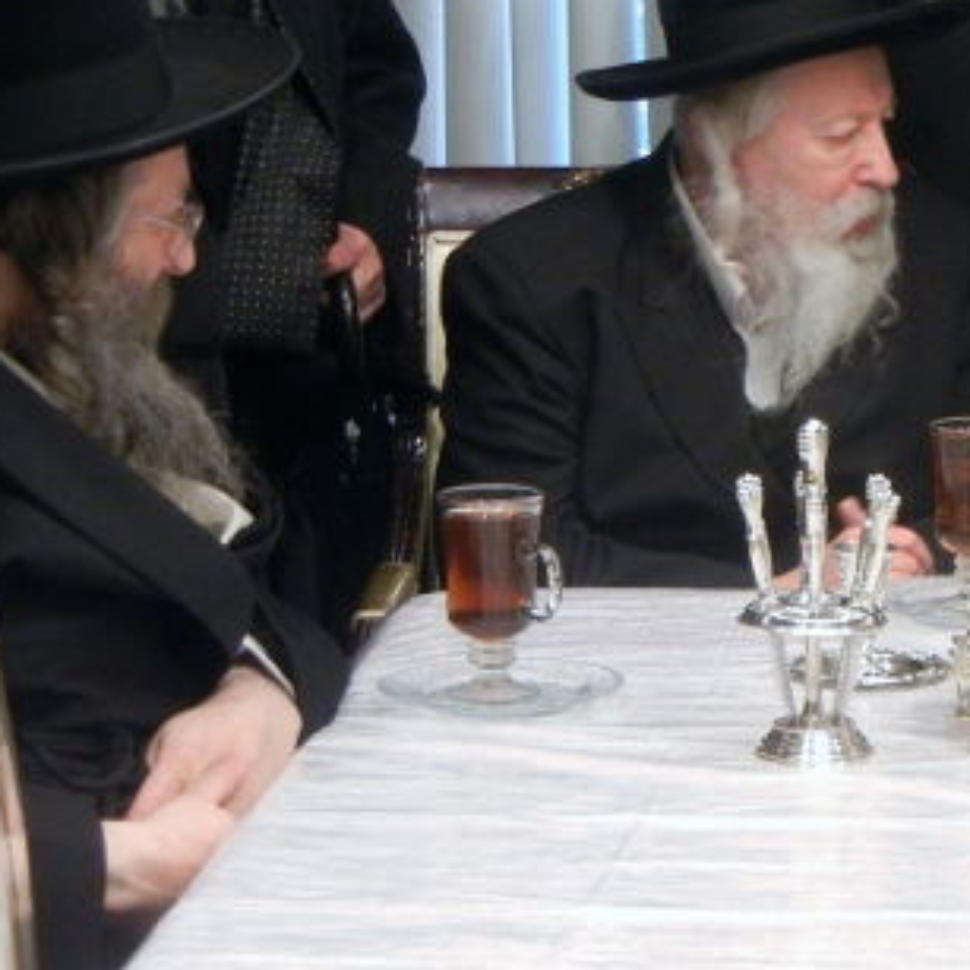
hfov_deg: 12.6
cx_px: 1093
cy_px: 480
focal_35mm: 136
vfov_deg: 12.8
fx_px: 4312
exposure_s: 1/13.6
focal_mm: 10.6
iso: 400
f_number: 4
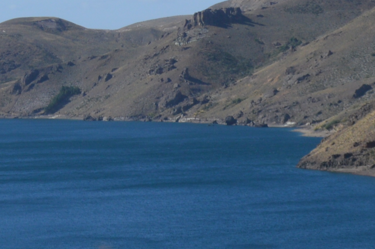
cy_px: -187
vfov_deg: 7.2
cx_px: 38
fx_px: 1936
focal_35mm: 186
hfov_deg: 11.0
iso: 100
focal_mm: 22
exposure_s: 1/320
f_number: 9
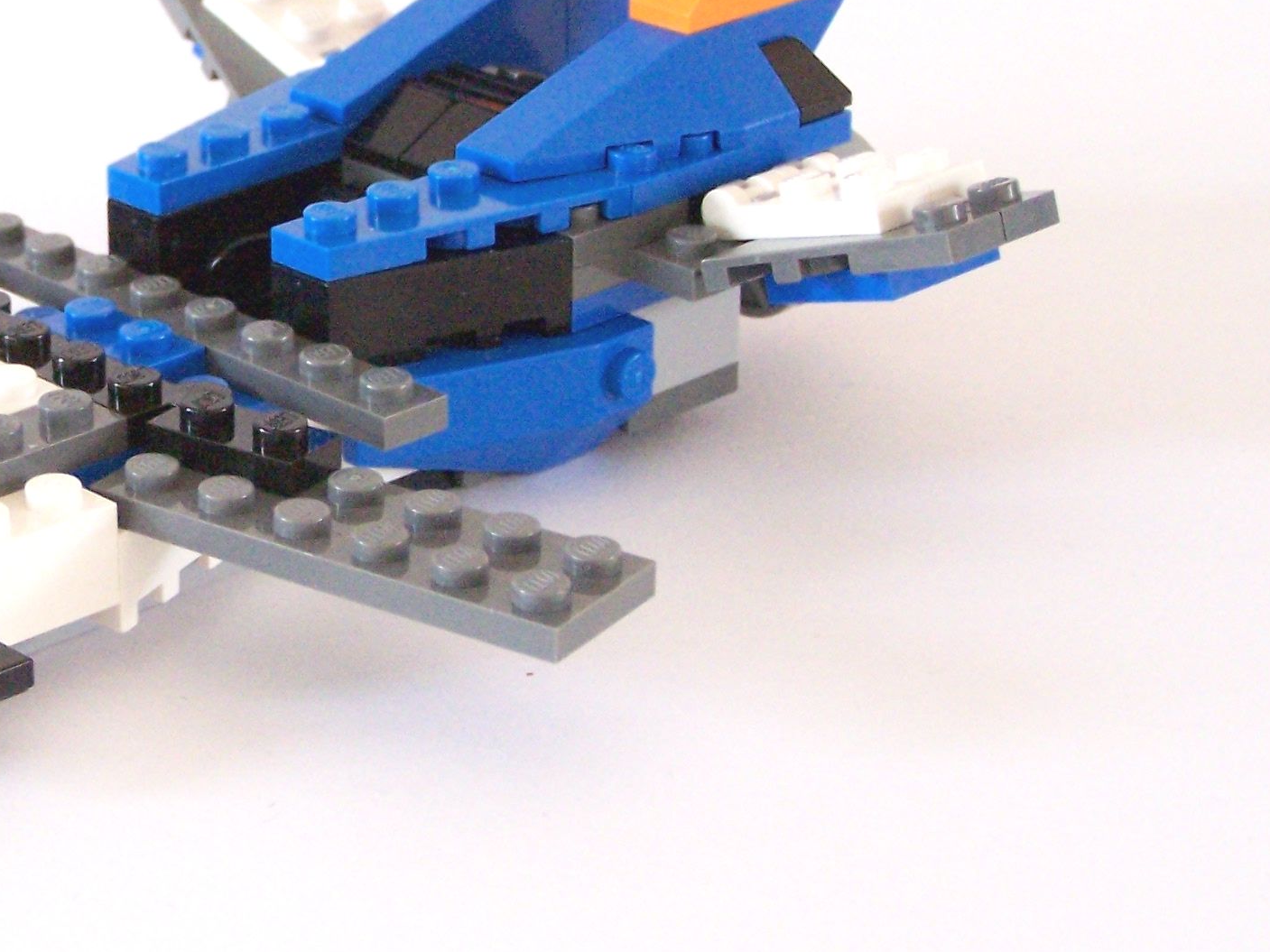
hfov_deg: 18.0
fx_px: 3962
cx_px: 163
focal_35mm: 108
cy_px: 254
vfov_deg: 13.7
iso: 400
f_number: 3.1
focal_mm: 9.8
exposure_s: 1/15
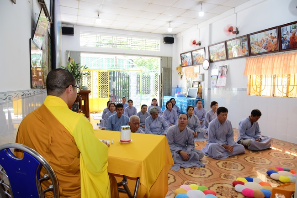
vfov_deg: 53.2
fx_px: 198
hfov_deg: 73.7
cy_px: 99
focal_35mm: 24
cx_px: 148
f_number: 6.3
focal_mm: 24
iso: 640
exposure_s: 1/60
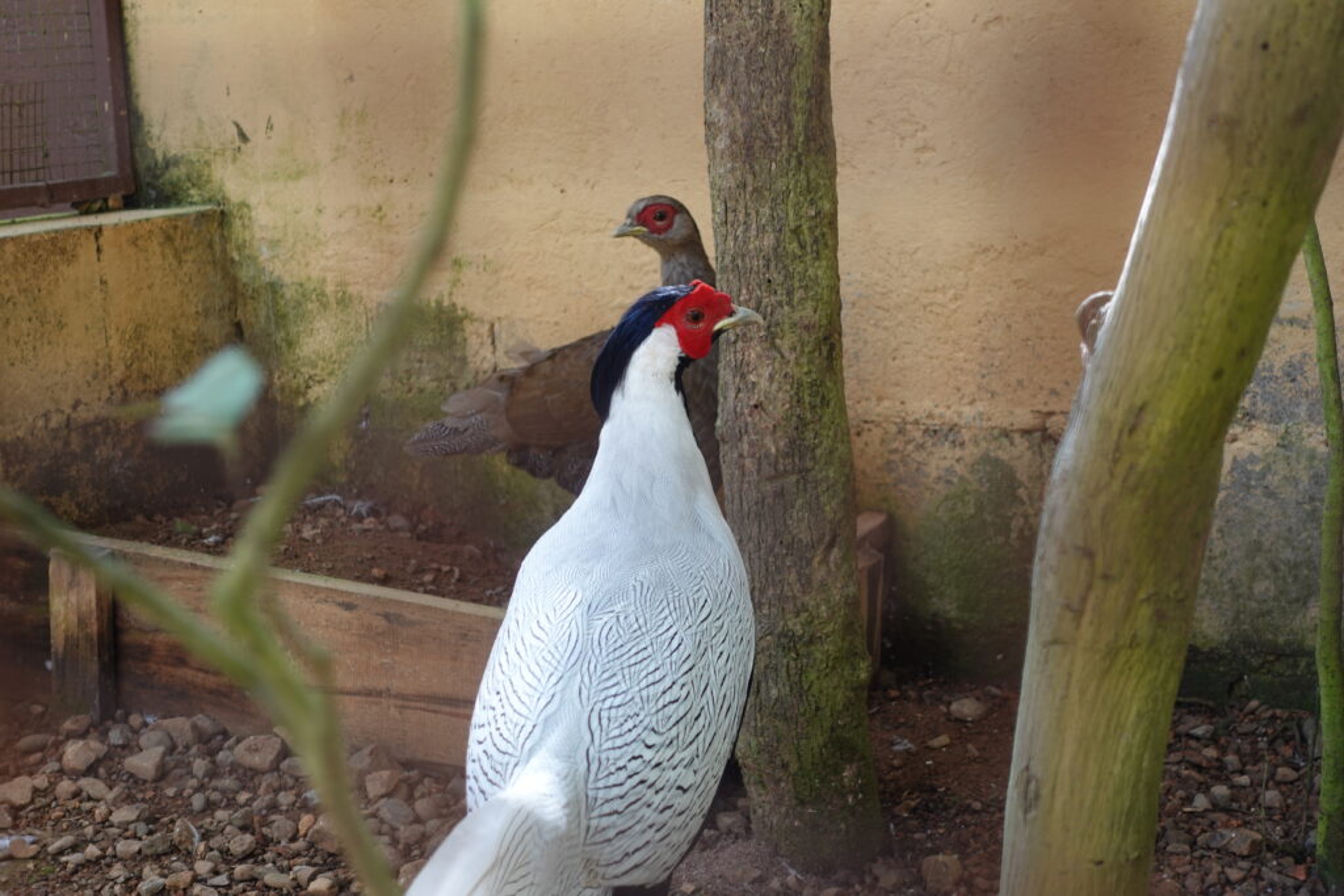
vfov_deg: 24.2
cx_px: 672
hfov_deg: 35.6
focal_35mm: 56
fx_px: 2091
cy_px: 448
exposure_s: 1/60
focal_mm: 21.08
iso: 125
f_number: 2.8
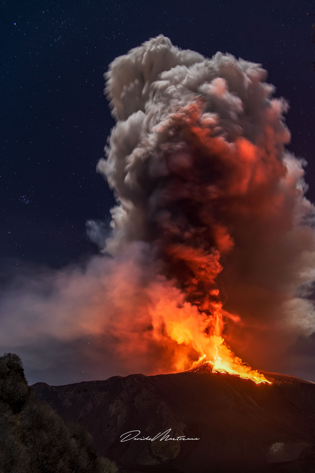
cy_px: 236
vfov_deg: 65.5
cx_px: 158
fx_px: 367
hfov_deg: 46.4
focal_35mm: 28
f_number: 4
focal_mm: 28
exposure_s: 2.5
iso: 320
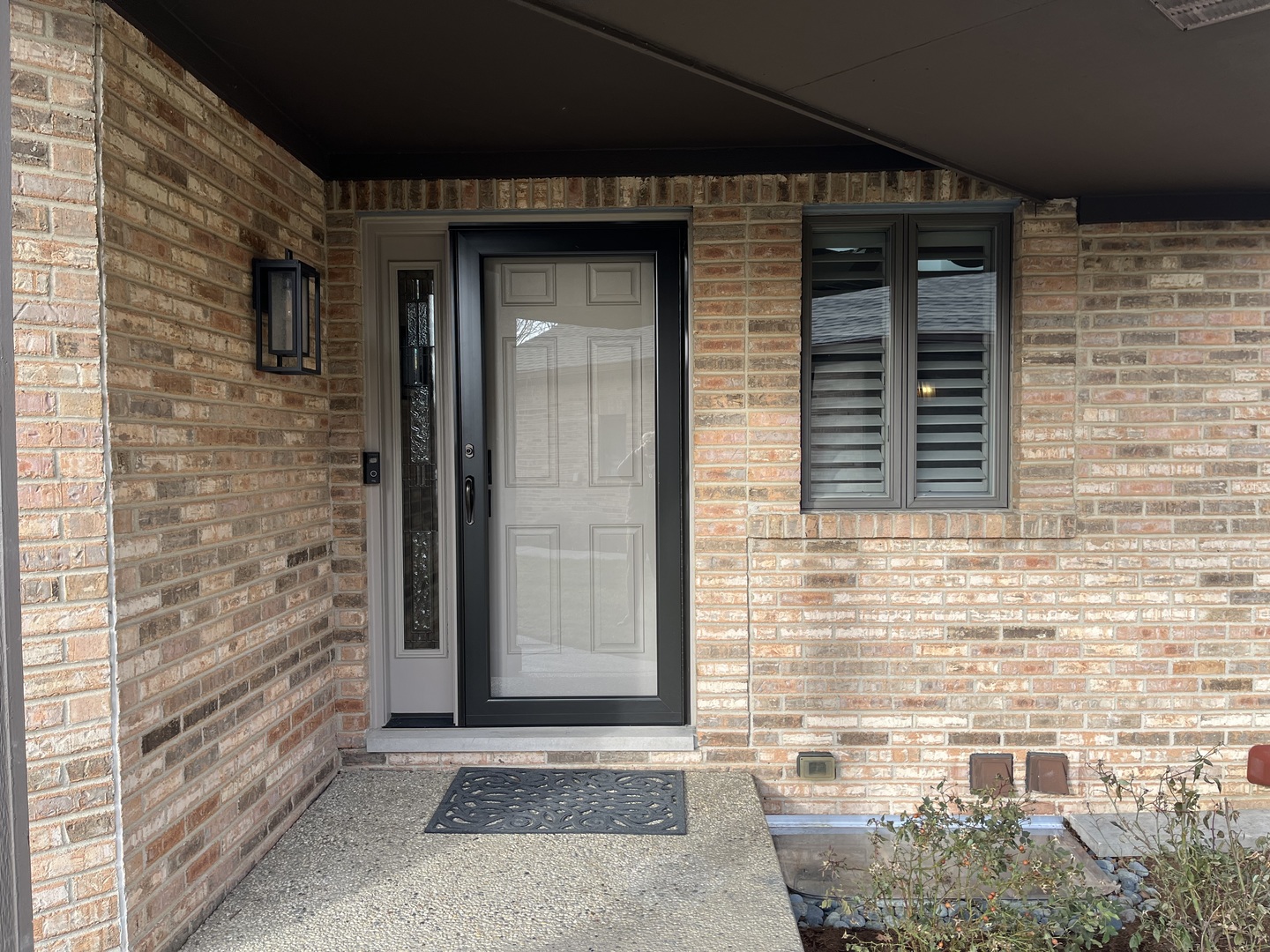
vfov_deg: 53.1
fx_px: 954
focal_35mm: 26
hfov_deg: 67.3
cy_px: 476
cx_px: 635
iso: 50
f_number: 1.6
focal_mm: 5.1
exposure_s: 1/357
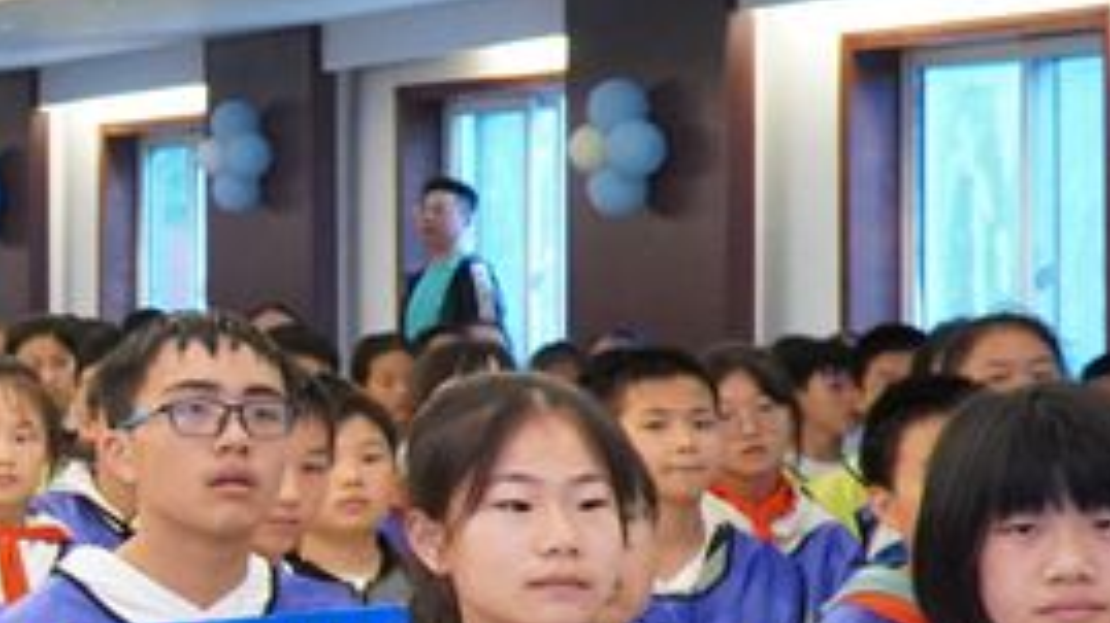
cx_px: -941
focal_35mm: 147
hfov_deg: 13.1
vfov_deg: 8.2
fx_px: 4334
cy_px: 355
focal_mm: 21
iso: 1600
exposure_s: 1/50
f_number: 6.3
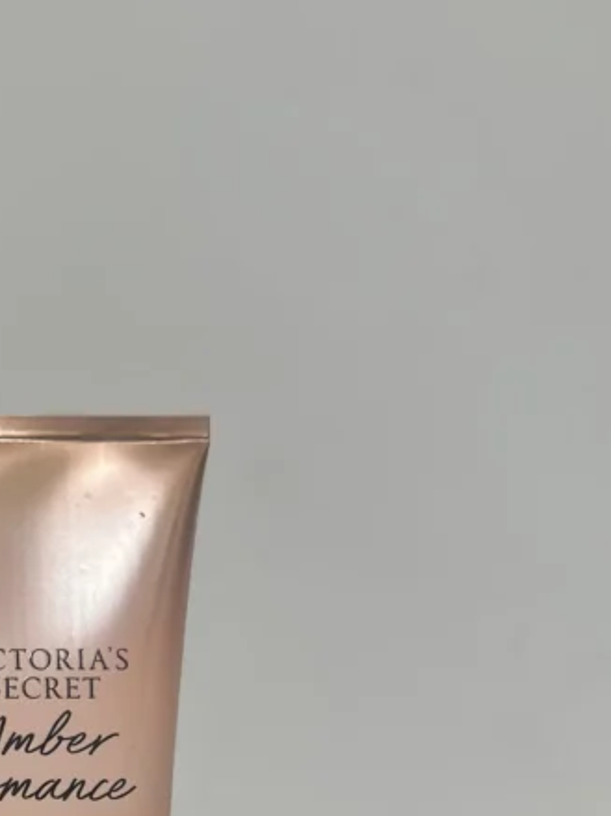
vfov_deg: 32.2
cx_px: -87
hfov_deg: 24.1
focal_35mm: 56
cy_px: 771
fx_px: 1319
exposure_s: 1/50
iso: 640
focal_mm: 6.86
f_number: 1.78
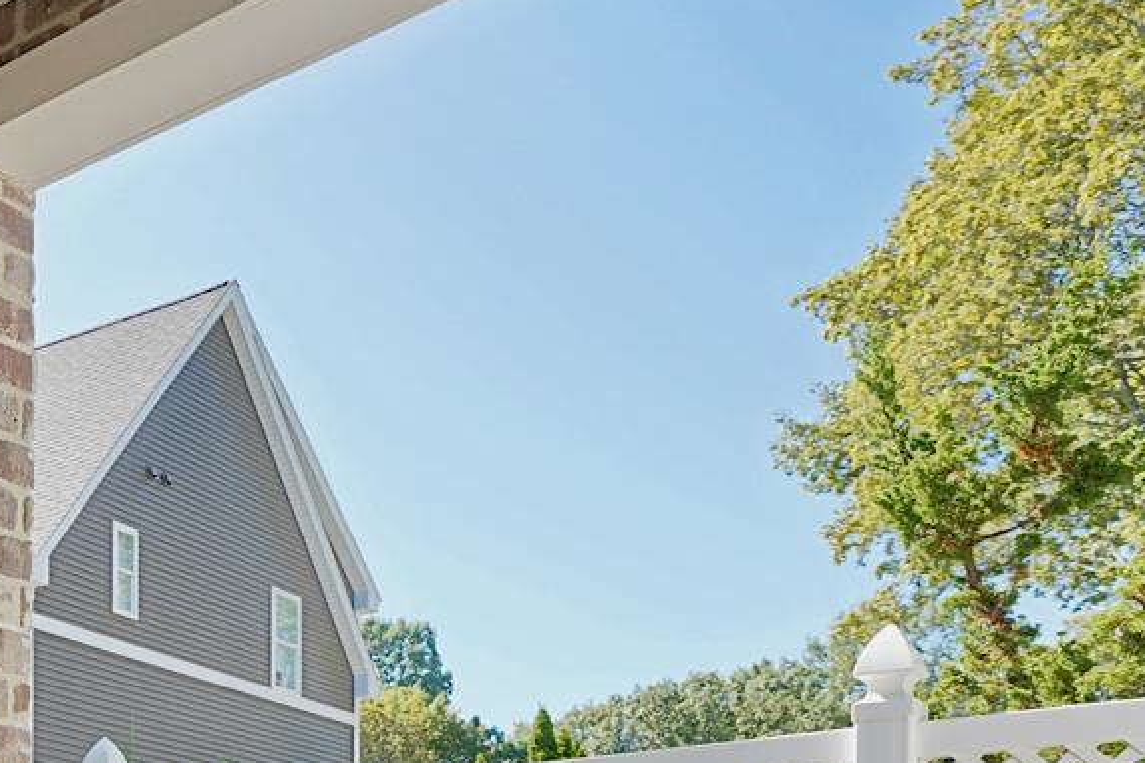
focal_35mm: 50
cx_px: -245
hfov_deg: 32.4
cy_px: 964
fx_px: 1590
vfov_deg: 24.0
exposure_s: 1/80
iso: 100
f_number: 4.5
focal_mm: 16
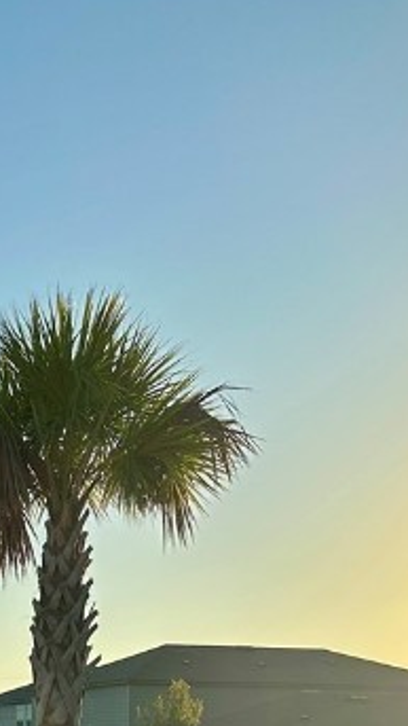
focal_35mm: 78
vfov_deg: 25.3
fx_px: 1500
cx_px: -190
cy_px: 794
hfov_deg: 14.5
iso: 80
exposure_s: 1/6211
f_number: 1.78
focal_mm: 6.86
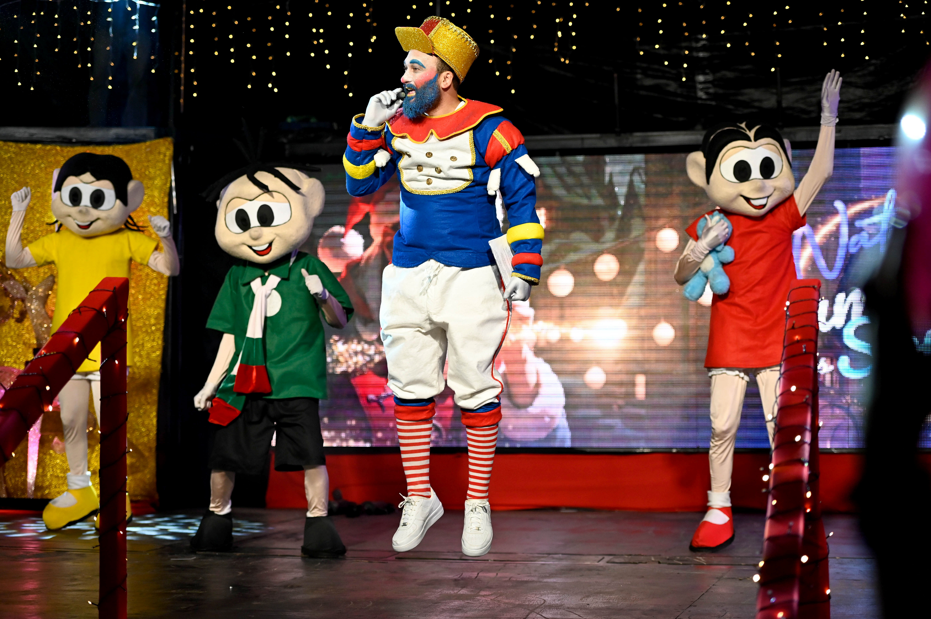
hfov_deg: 28.9
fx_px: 1809
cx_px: 466
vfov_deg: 19.4
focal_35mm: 70
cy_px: 310
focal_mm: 70
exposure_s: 1/1000
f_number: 2.8
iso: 1600
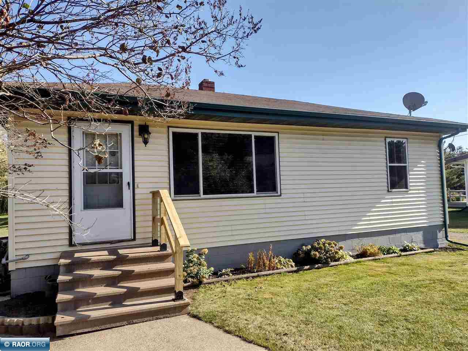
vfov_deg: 51.4
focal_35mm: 27
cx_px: 234
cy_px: 176
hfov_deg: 65.3
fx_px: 365
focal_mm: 4.71
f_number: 1.7
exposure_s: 1/1985
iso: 100
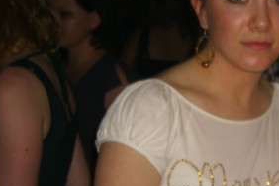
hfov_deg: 23.3
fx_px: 651
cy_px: 97
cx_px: 273
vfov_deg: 16.3
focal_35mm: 84
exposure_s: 1/60
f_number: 2.8
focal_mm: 7.9
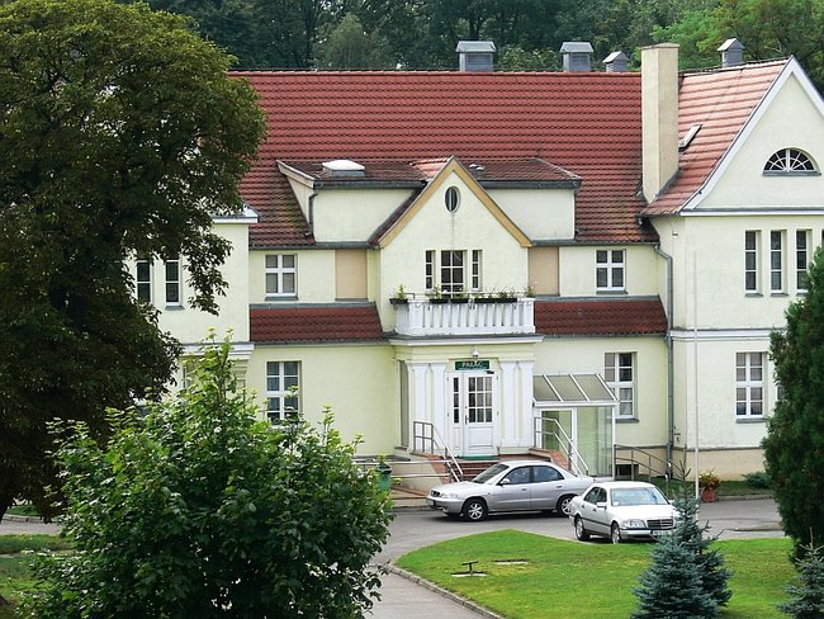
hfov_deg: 13.5
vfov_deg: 10.2
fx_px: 3477
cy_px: 310
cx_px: 412
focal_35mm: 146
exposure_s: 1/125
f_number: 5.6
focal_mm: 19.5
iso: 80
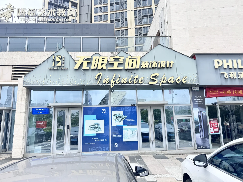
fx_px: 168
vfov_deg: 56.8
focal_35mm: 24
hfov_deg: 71.6
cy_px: 91
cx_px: 122
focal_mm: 6.76
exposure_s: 1/912
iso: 80
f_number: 1.78
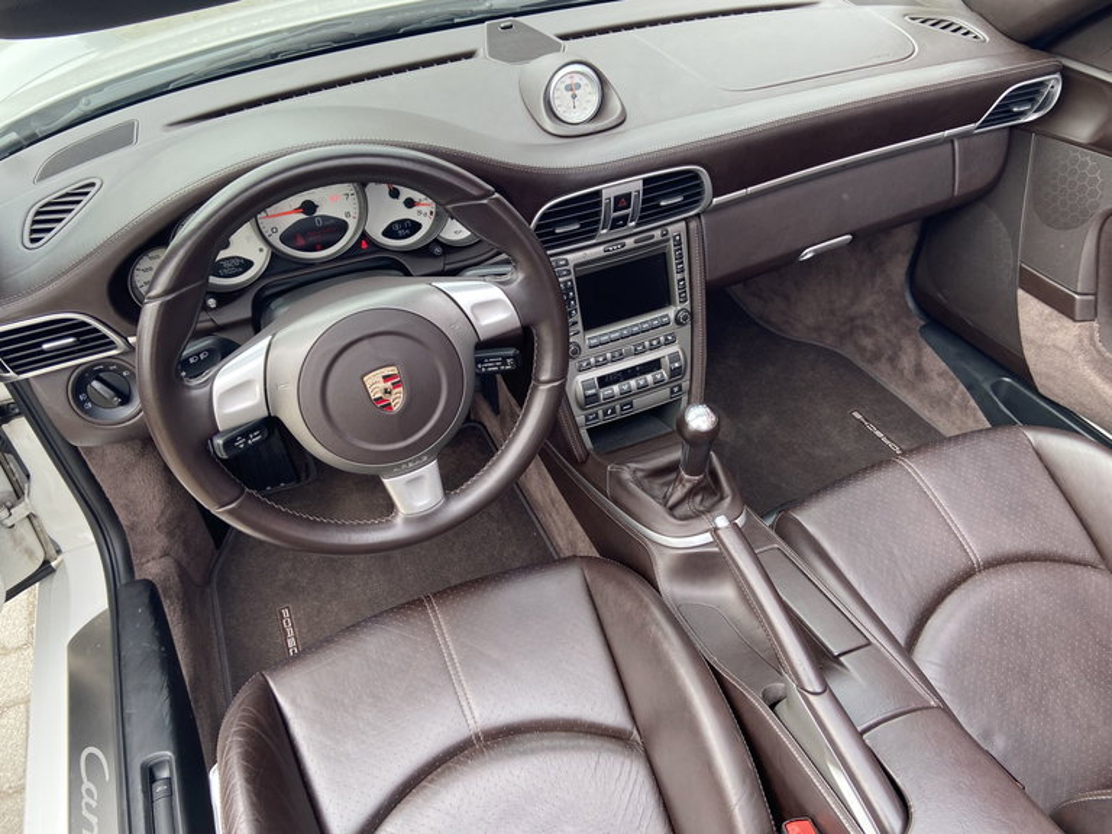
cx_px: 556
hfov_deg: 67.3
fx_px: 835
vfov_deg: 53.1
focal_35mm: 26
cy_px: 417
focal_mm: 4.25
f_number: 1.8
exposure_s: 1/180
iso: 32
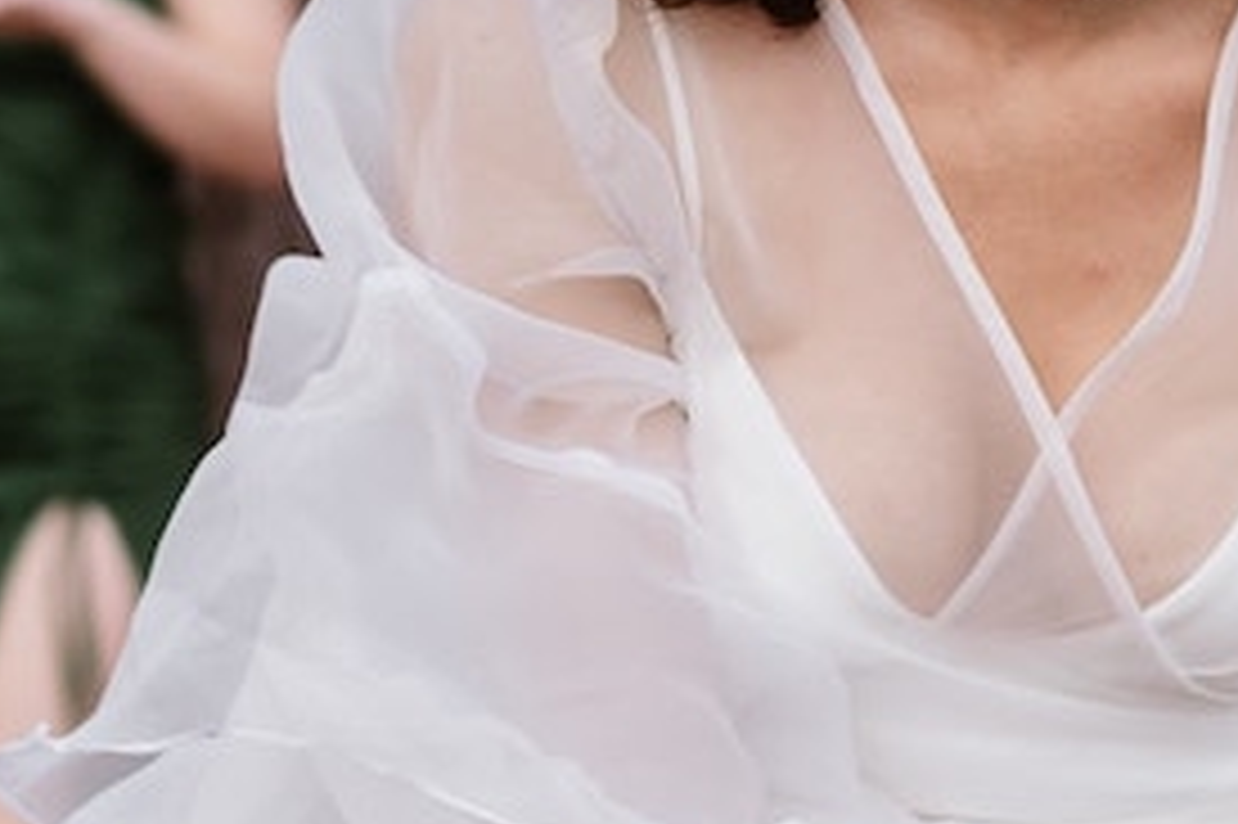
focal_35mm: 191
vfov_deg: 7.2
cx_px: 1053
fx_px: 6564
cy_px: 158
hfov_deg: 10.7
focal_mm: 35
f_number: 1.8
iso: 100
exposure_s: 1/320
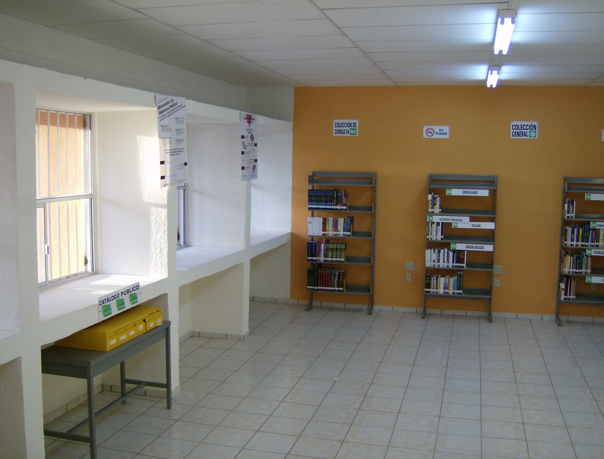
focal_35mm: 36
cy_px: 230
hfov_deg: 51.1
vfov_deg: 40.0
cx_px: 302
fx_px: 631
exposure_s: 1/72.7
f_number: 2.8
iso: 100
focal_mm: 6
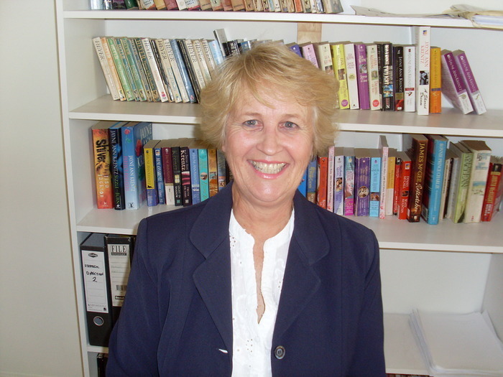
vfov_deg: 37.7
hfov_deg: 49.0
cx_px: 252
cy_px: 188
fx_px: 552
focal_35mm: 38
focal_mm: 6.3
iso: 100
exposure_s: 1/45
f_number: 3
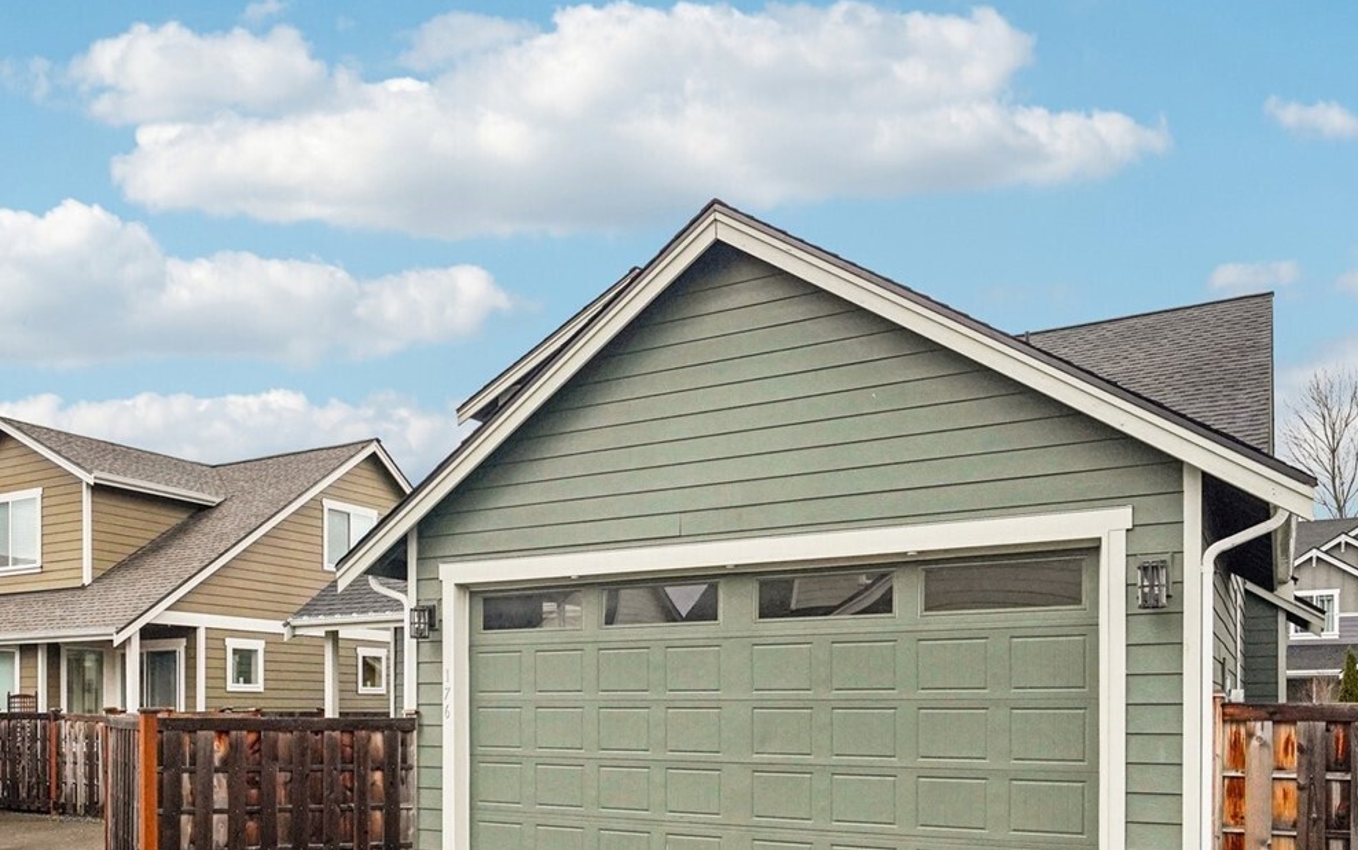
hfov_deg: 65.3
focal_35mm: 28
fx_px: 1037
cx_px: 496
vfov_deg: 44.3
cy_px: 508
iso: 1600
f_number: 8
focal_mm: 16
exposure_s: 1/50
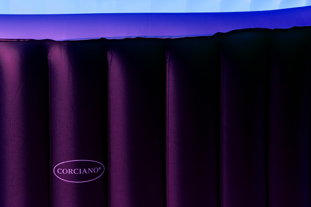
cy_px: 111
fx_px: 2143
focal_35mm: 248
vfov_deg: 5.5
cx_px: 71
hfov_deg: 8.3
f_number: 7.1
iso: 50
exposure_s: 1
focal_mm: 85
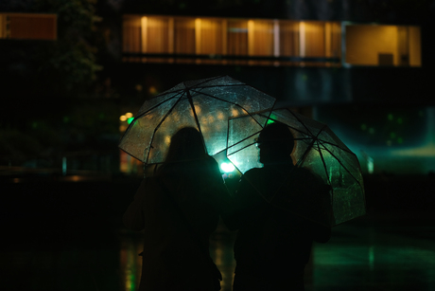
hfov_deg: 24.2
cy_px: 146
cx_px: 218
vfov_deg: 16.3
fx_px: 1015
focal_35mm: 84
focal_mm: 56
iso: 400
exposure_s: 1/125
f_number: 1.6
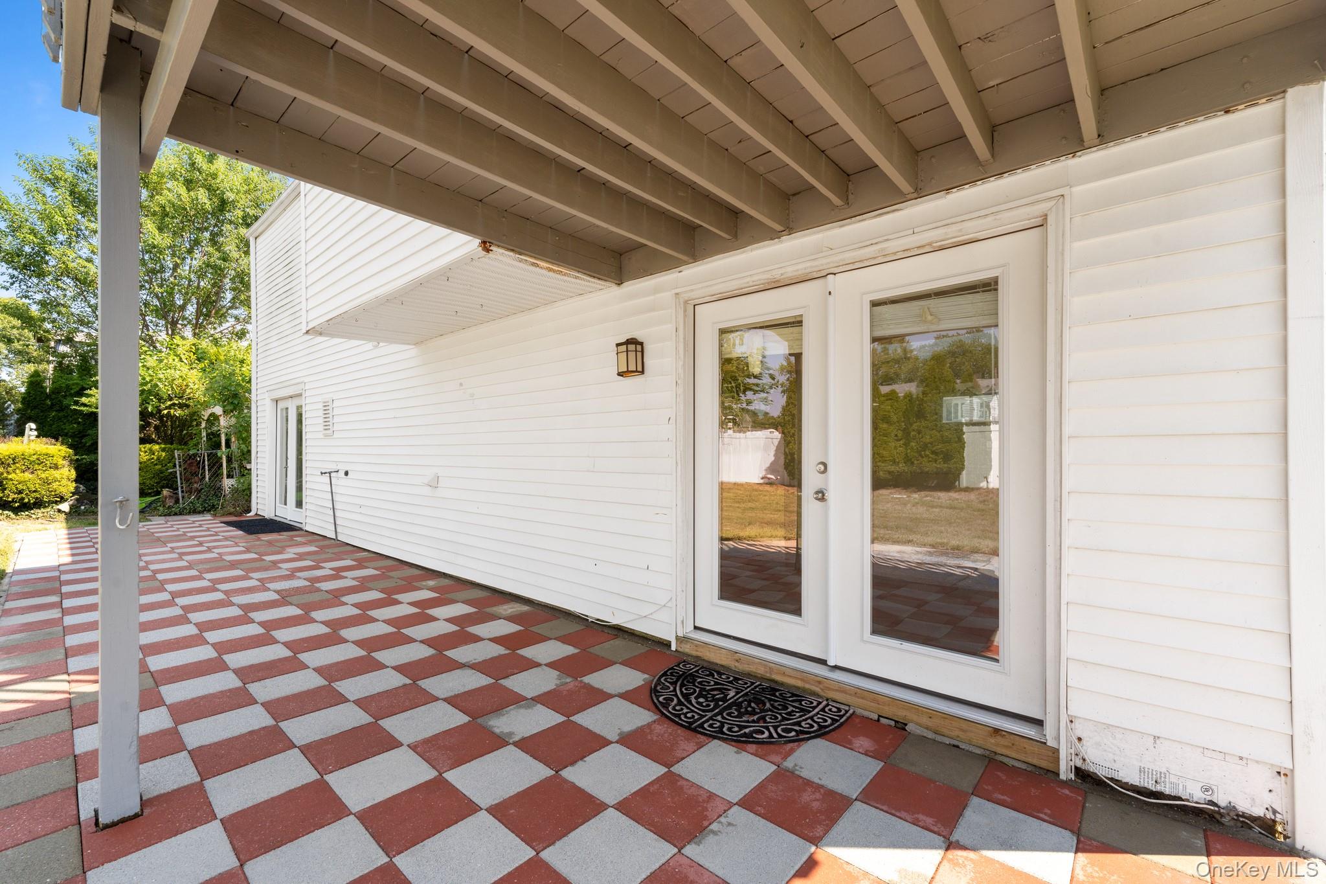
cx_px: 663
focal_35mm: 14
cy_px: 442
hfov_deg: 104.3
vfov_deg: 81.2
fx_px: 516
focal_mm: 14
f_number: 10
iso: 640
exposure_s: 1/160
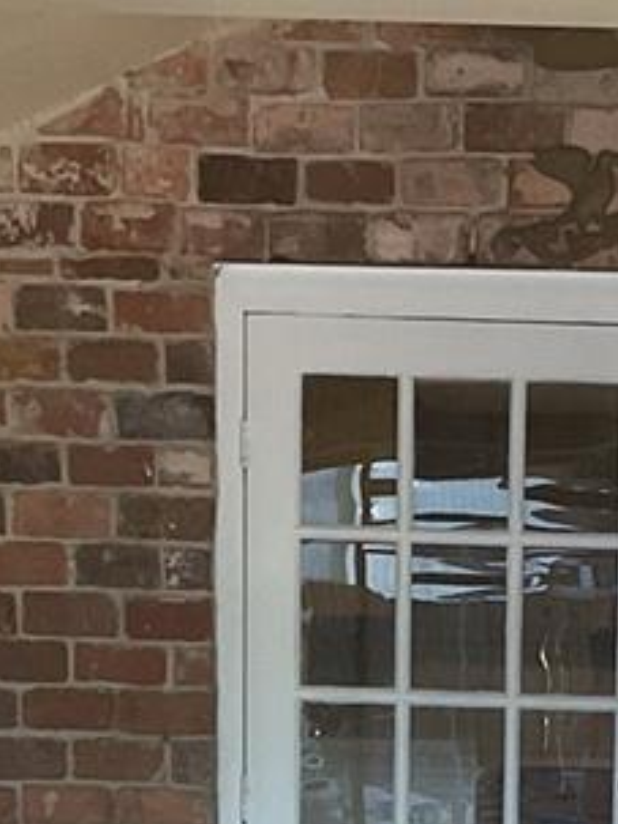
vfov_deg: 16.2
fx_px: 2739
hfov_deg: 12.8
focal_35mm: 115
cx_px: 539
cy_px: 1063
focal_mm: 3
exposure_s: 1/60
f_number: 1.8
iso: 64
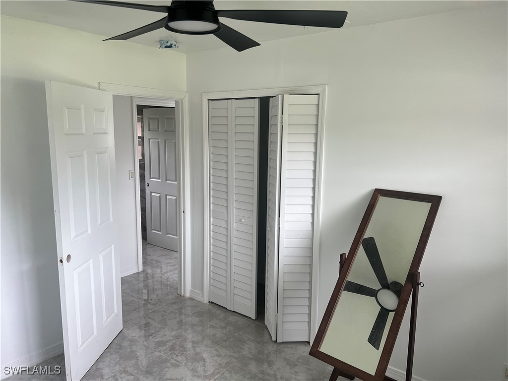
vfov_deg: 53.1
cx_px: 254
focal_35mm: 26
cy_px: 190
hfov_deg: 67.3
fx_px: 382
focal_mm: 5.7
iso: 80
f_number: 1.5
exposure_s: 1/120
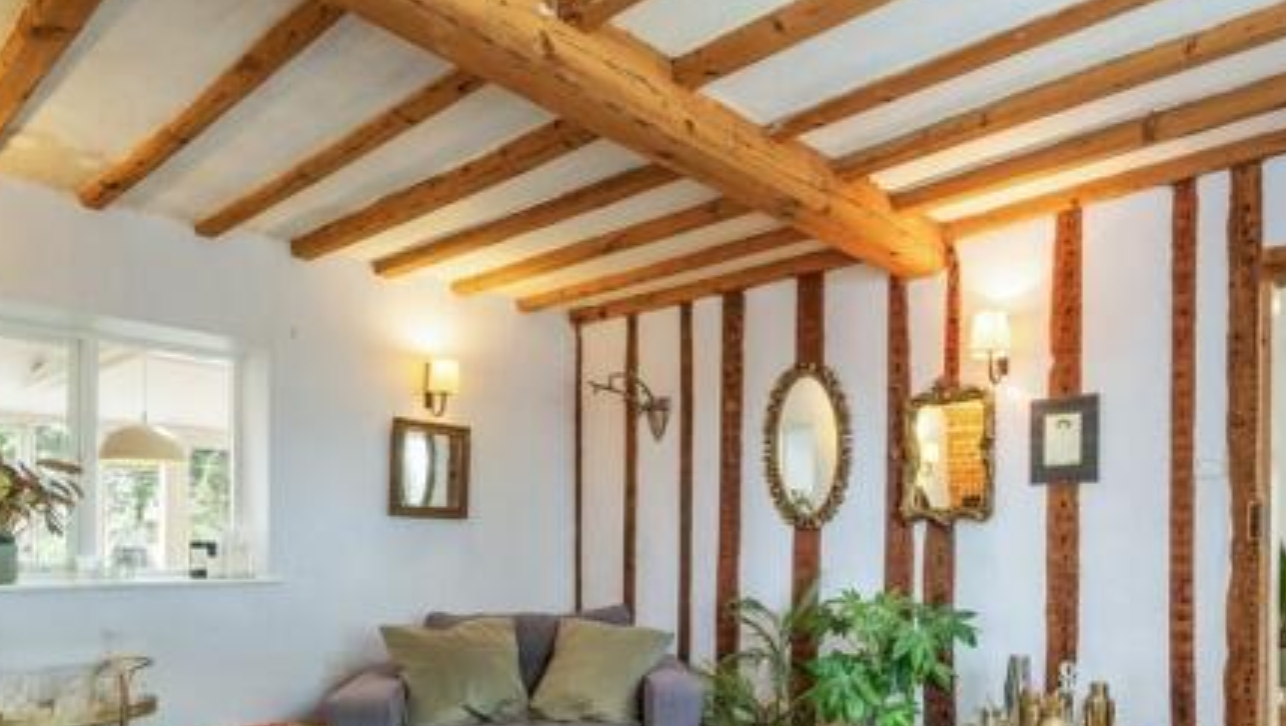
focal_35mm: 24
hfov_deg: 75.7
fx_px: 819
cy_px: 586
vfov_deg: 45.2
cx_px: 746
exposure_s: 1/5
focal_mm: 9.9
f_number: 7.1
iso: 160
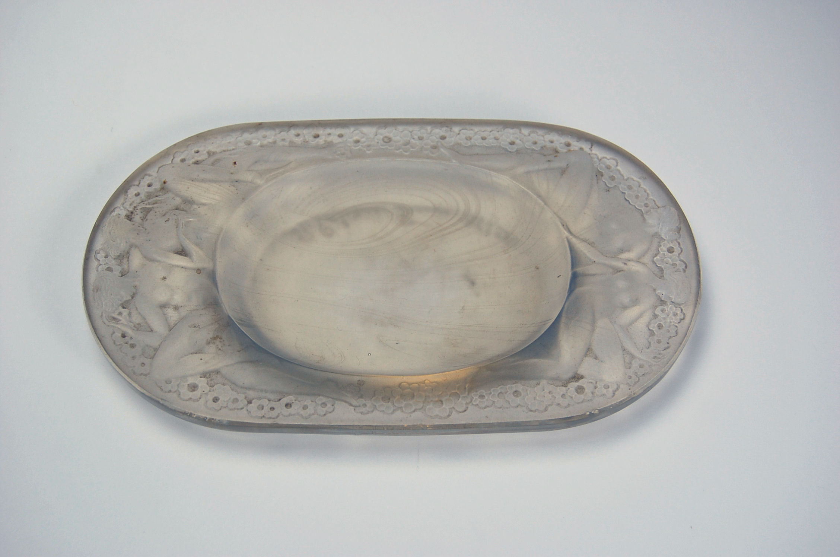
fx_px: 1328
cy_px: 278
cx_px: 420
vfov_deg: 23.7
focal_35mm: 57
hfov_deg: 35.1
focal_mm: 38
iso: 200
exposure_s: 1/160
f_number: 7.1
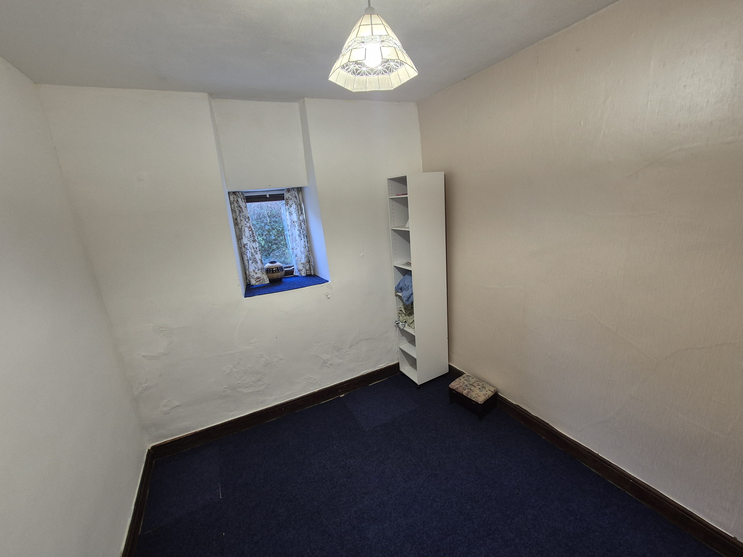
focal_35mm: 13
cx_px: 372
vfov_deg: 89.9
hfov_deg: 106.2
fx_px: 279
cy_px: 278
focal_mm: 2.2
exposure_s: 1/50
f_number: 2.2
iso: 250
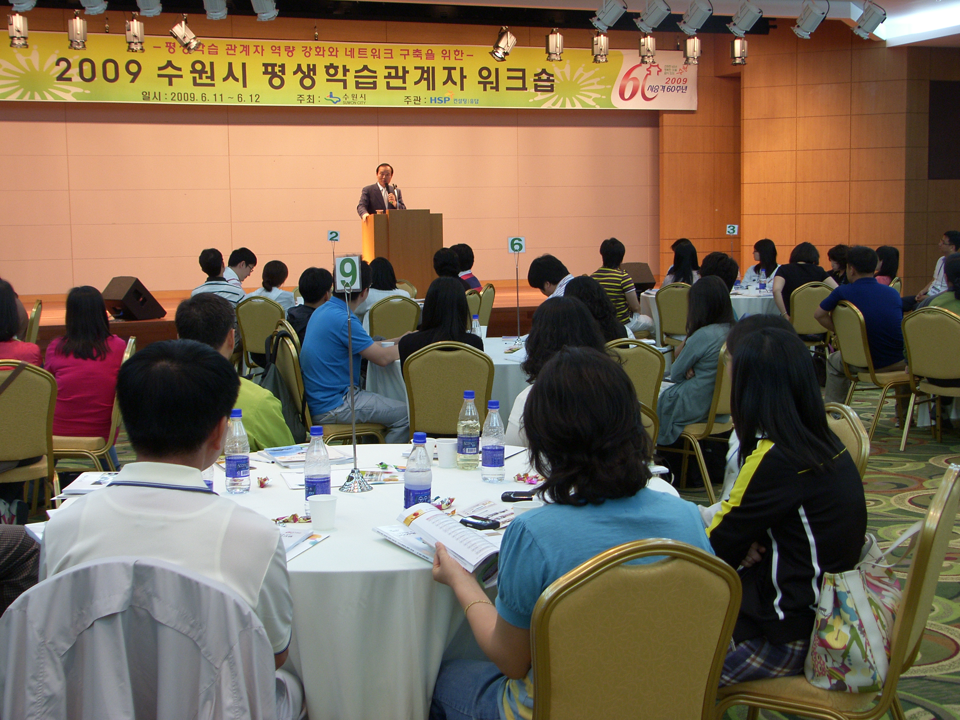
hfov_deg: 34.9
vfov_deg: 26.6
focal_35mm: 55
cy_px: 360
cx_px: 480
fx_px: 1525
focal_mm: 14.2
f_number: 2.8
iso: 100
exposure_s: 1/30
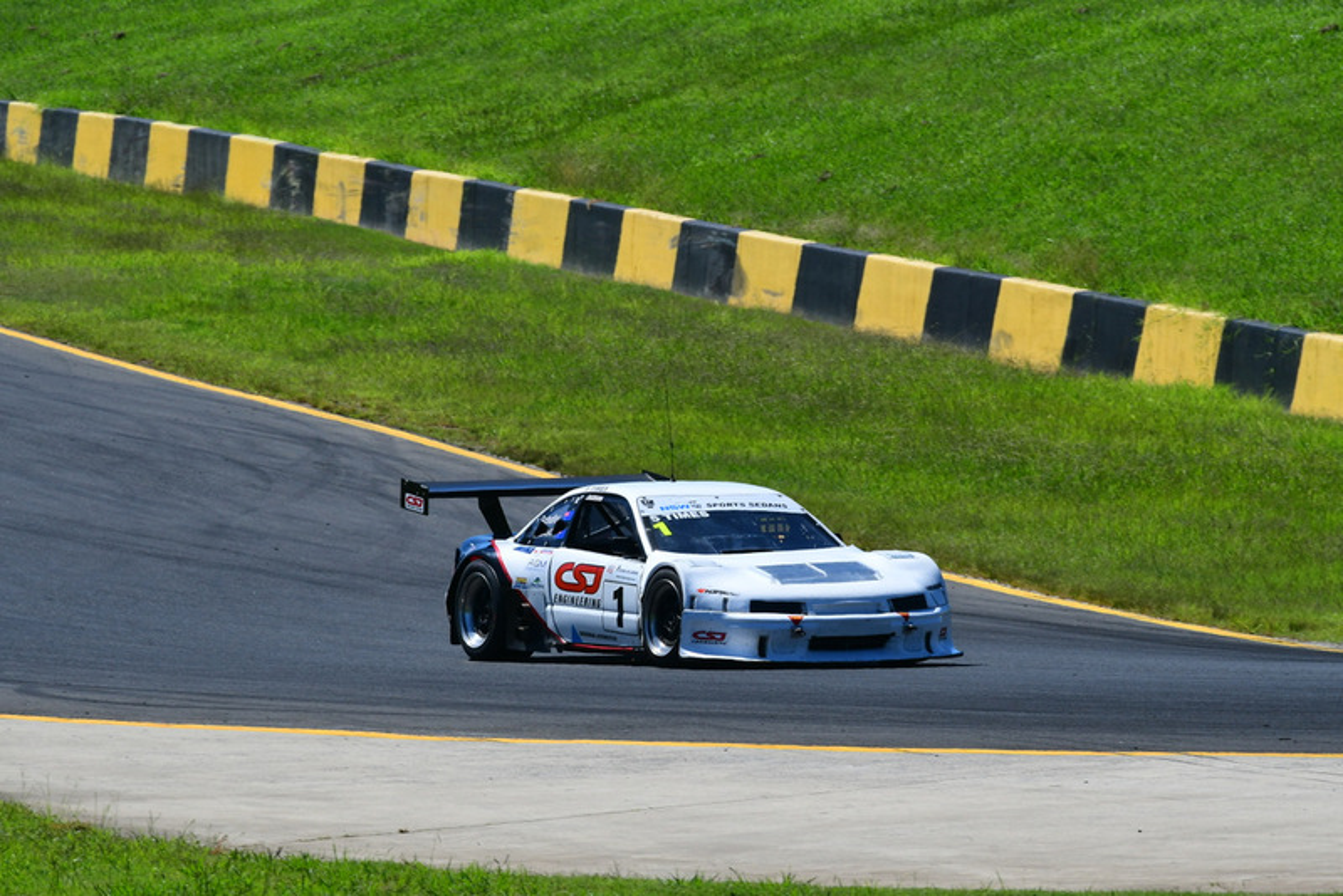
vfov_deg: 2.7
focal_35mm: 510
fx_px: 19032
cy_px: 448
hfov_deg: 4.0
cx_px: 672
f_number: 14
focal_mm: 340
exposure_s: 1/640
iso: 500
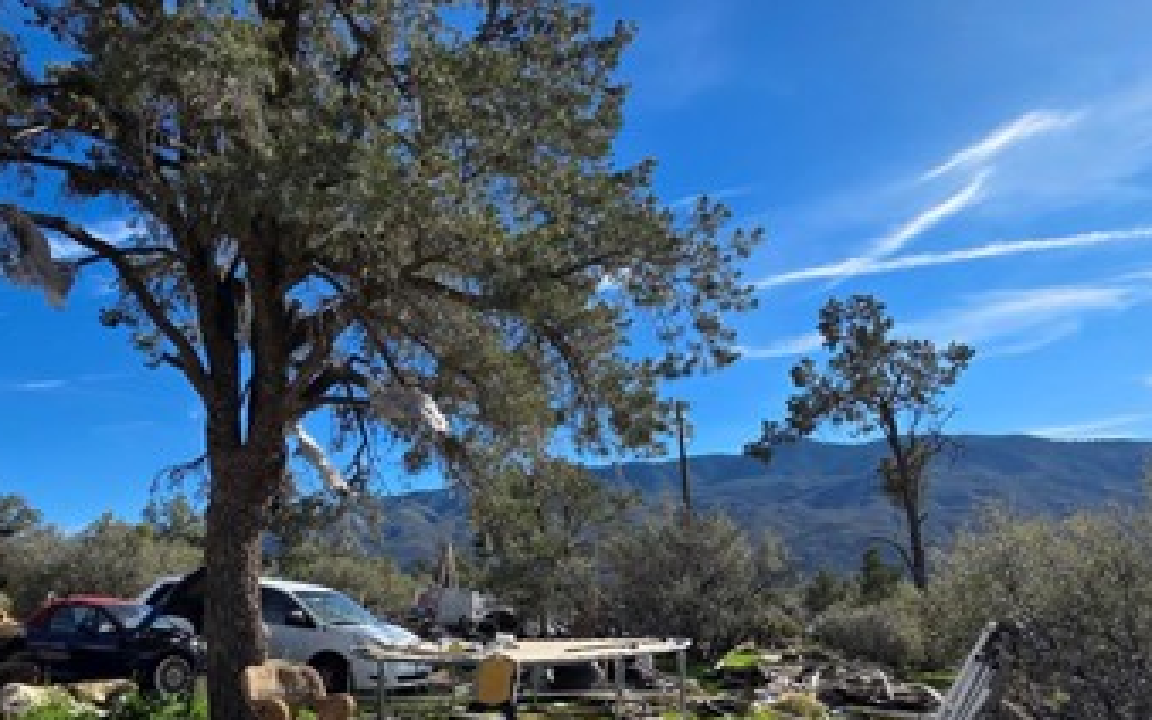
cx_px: 534
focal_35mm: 26
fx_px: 816
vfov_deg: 46.1
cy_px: 530
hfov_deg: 70.3
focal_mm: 2.2
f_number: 1.9
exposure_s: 1/2163
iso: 40
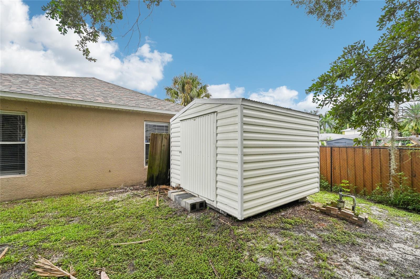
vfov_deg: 81.1
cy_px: 140
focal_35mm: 14
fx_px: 163
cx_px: 210
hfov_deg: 104.3
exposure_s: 1/640
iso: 400
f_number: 8
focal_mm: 14
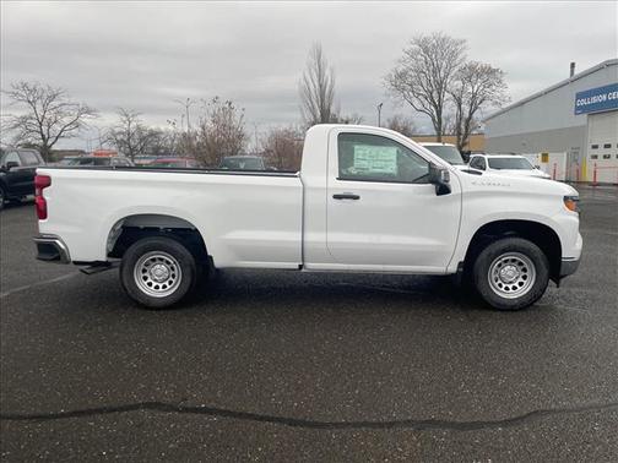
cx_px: 309
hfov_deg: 67.3
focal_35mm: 26
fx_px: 464
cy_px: 232
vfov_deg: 53.1
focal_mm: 4.2
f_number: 1.6
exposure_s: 1/615
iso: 32
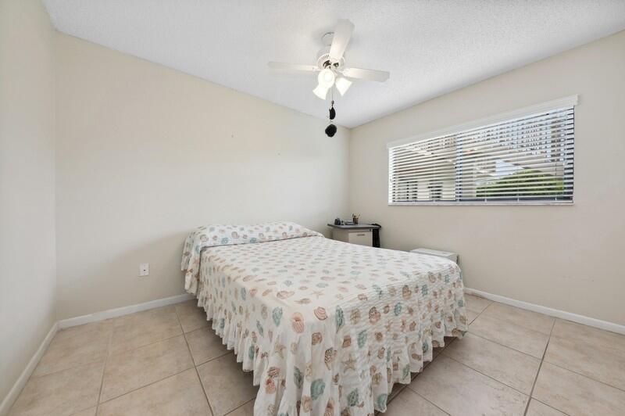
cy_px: 208
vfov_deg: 89.9
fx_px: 208
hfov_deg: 112.7
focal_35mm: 12
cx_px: 312
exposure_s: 1/13
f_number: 8
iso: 100
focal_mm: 12
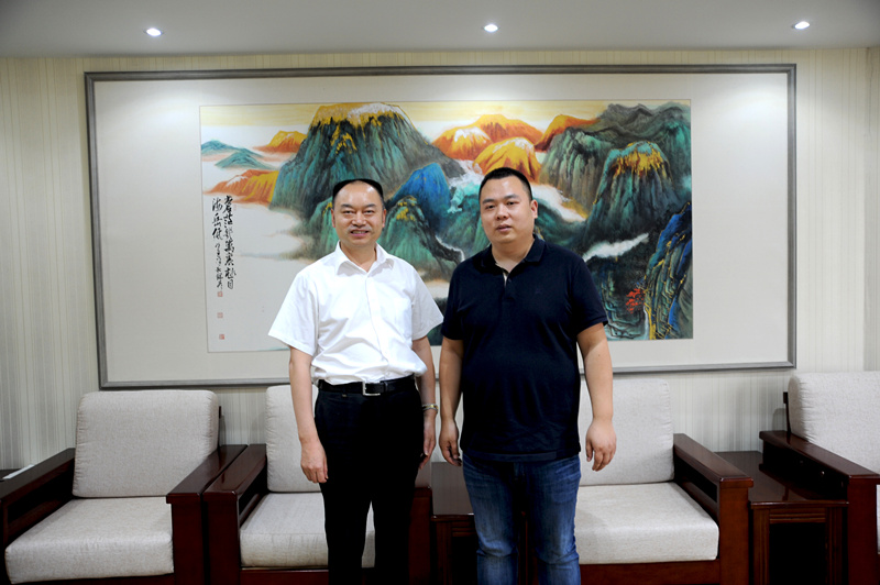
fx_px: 733
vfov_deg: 43.5
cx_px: 440
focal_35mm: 30
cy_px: 292
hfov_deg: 62.0
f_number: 3
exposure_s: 1/50
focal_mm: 30
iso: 500
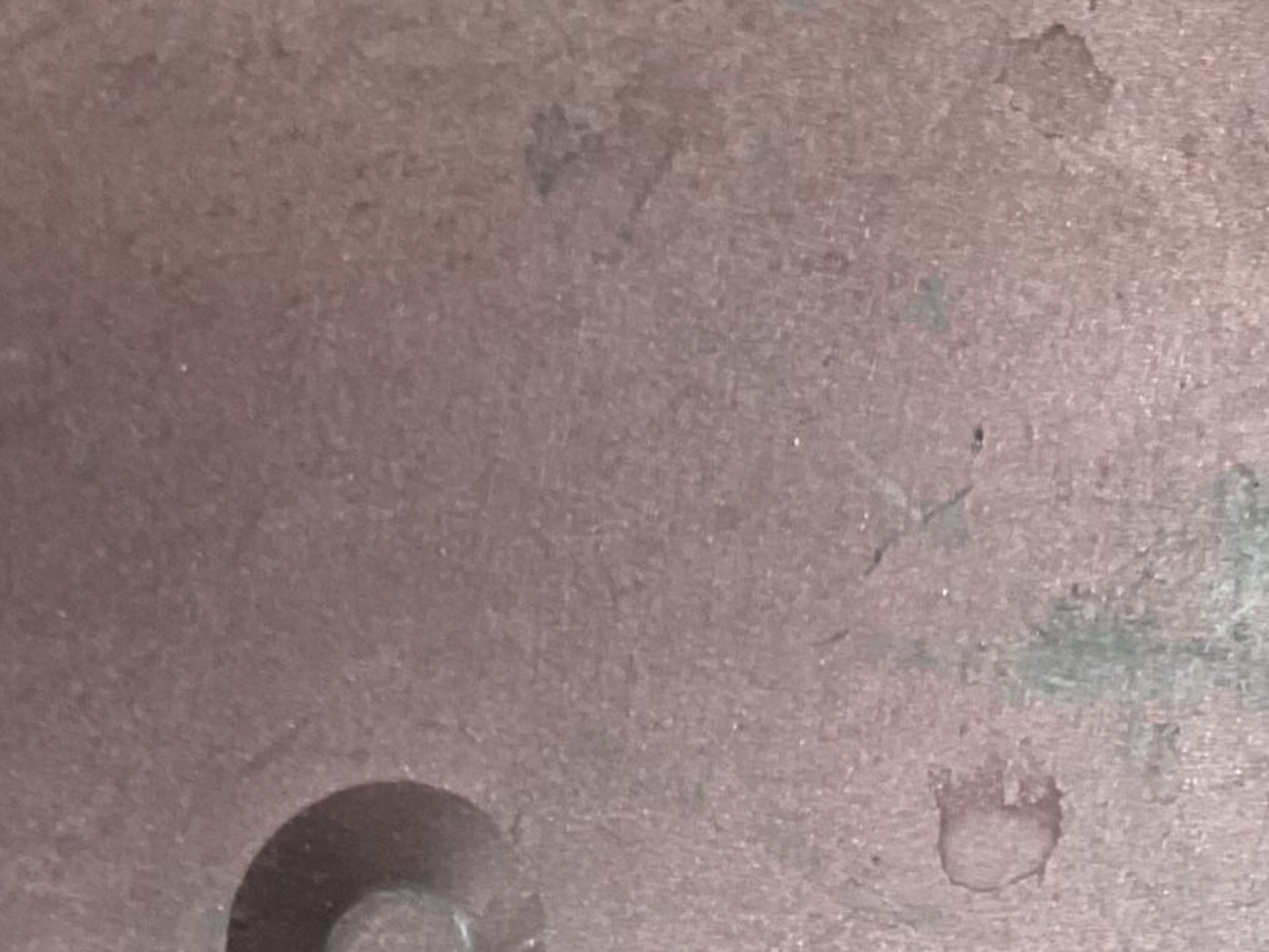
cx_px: 671
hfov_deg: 21.8
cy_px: 1387
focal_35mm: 90
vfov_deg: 15.3
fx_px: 3300
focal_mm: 3
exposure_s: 1/60
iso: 100
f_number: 1.8
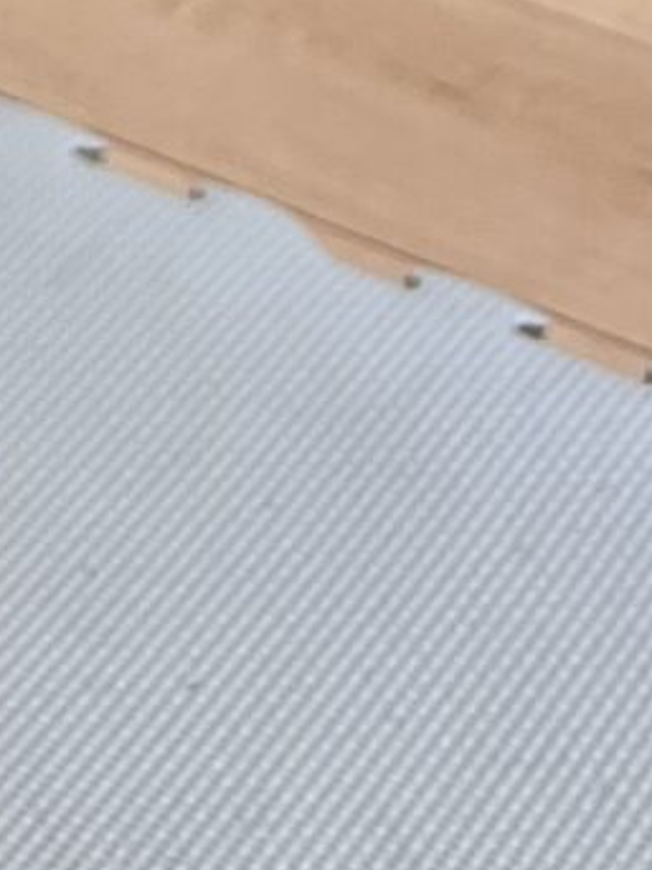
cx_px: -885
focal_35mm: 194
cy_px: -1791
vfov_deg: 8.5
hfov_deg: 7.2
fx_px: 4875
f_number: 1.5
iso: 100
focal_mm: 5.7
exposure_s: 1/121
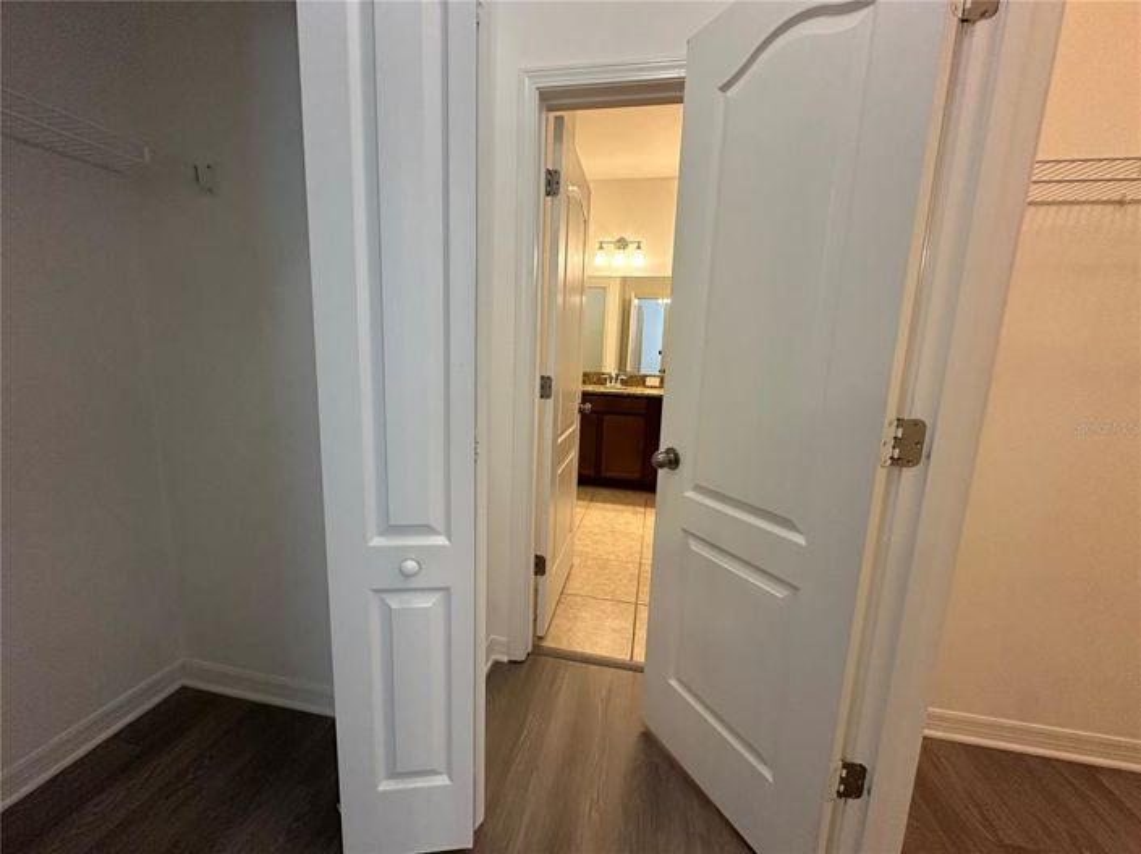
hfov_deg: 102.1
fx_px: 461
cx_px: 570
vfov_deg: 85.6
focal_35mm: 14
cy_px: 427
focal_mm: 2.22
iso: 320
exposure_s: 1/120
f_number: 2.2
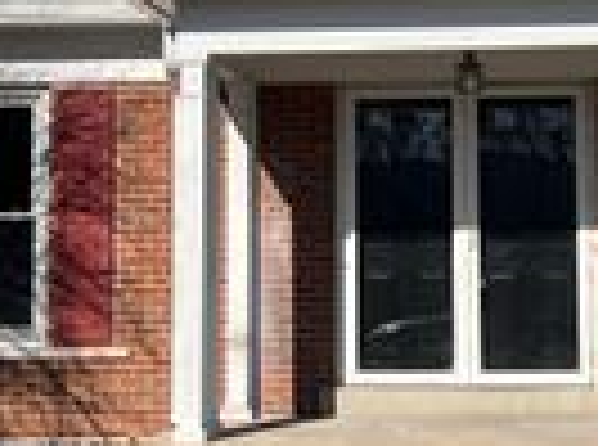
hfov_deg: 20.0
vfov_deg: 15.0
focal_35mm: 98
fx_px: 1688
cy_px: 119
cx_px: 396
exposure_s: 1/5882
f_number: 1.5
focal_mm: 5.7
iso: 50
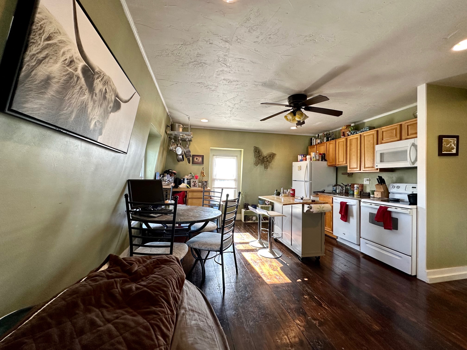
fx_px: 189
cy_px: 175
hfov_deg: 102.1
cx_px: 234
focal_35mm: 14
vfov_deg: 85.7
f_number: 2.2
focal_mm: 2.22
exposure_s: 1/120
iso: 160
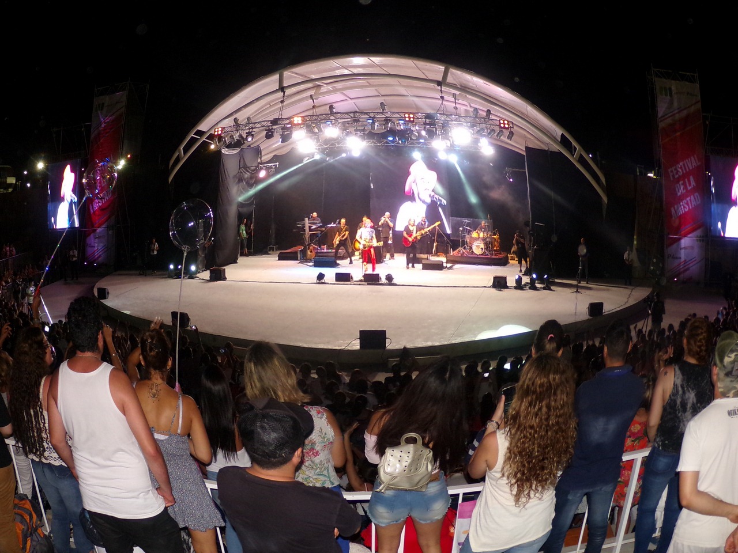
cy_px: 276
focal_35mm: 26
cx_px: 369
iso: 200
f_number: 3.2
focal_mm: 4.7
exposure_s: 1/25
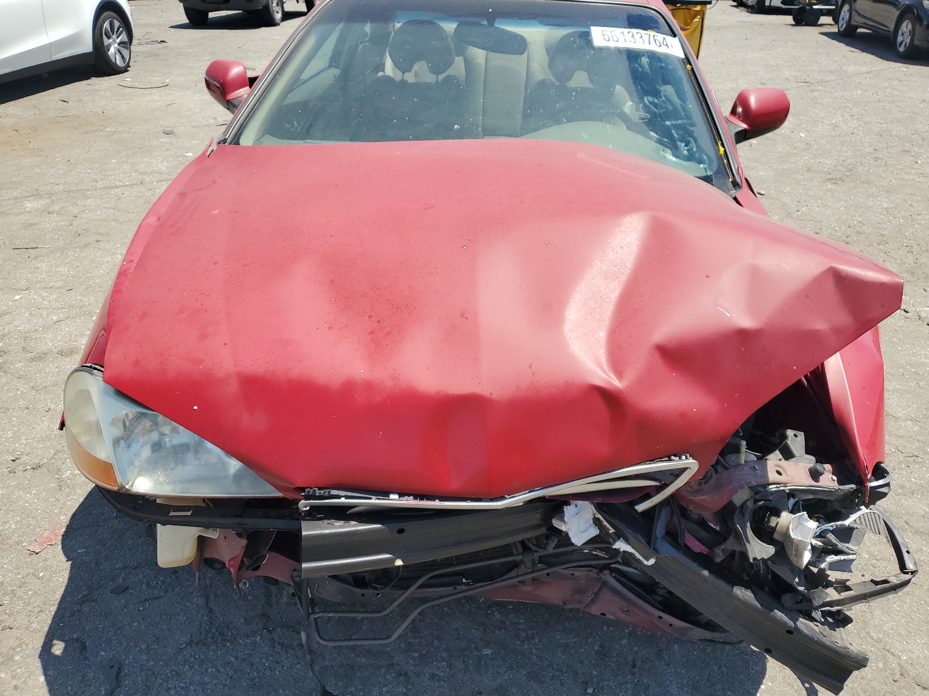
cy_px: 348
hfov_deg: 67.3
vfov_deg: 53.1
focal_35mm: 26
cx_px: 464
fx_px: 698
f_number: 1.5
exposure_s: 1/2000
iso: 50
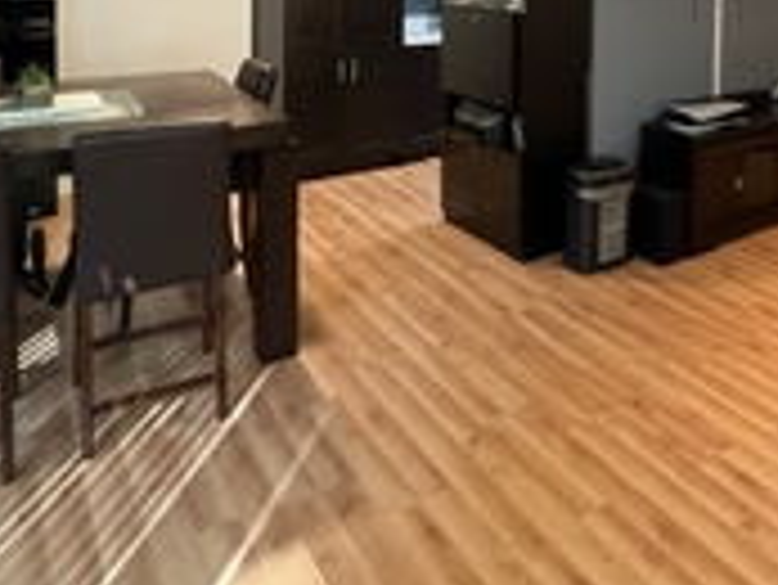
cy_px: -14
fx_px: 720
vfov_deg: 38.7
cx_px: 659
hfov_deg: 51.9
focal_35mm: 32
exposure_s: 1/60
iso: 640
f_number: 1.8
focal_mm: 1.57
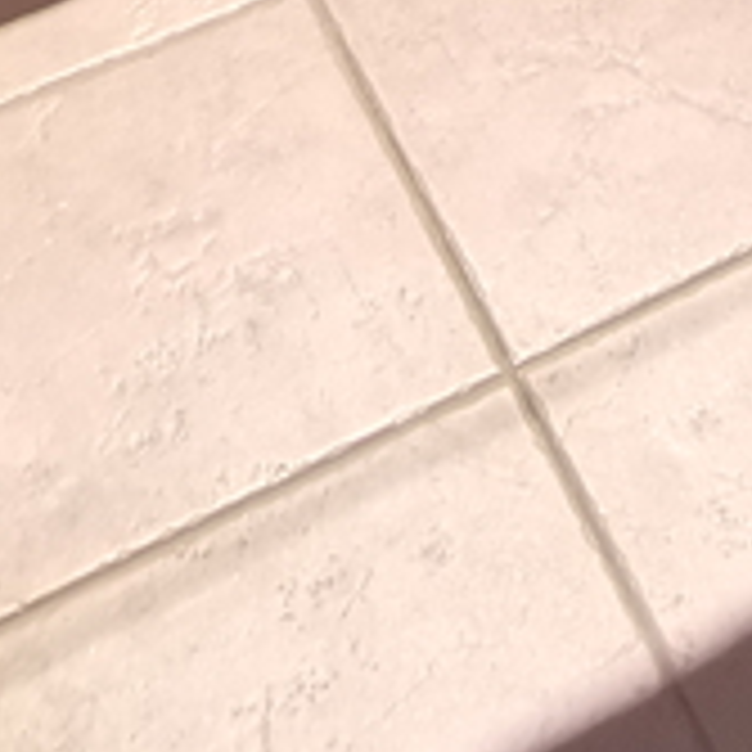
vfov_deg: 10.7
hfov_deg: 13.9
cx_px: 860
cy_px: -1373
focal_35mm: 122
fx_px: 2999
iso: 50
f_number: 2.2
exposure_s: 1/1359
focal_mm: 2.35
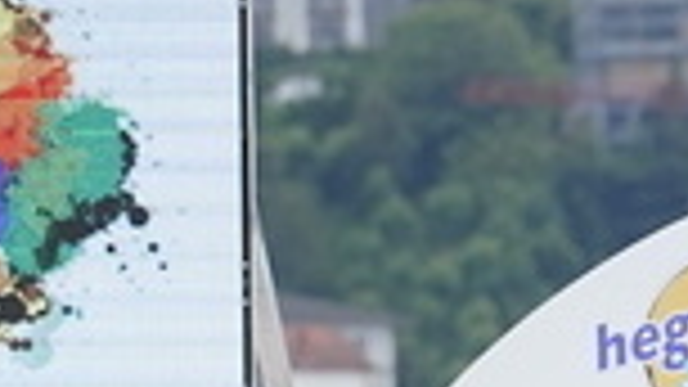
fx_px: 14227
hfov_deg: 2.8
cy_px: 889
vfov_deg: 1.6
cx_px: 904
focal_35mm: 780
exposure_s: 1/1000
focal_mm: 105
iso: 250
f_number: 4
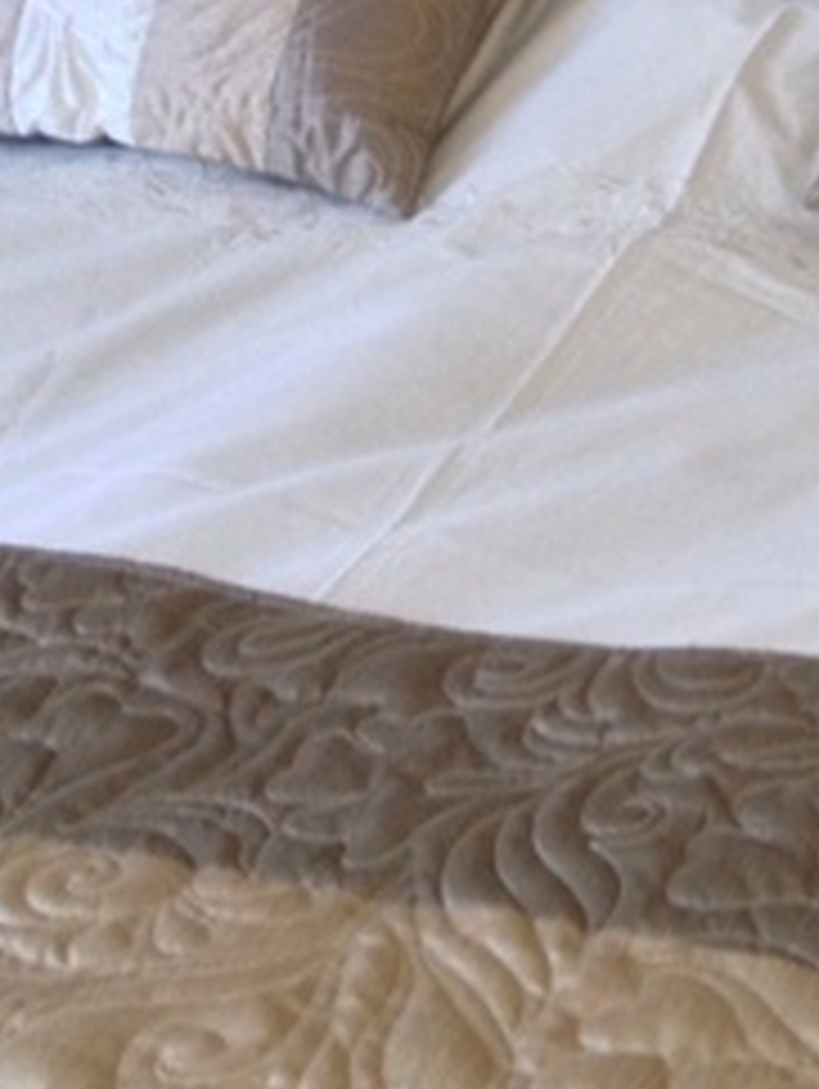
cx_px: 1053
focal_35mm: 111
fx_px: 3495
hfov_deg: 12.9
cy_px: -580
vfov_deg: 16.1
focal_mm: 4.28
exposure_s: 1/20
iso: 80
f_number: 2.4
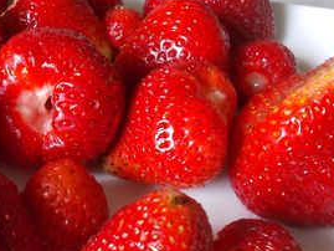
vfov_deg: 25.2
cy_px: 137
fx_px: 560
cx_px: 41
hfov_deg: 31.8
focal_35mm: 58
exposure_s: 1/20
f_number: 3.2
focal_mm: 4.6
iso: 200
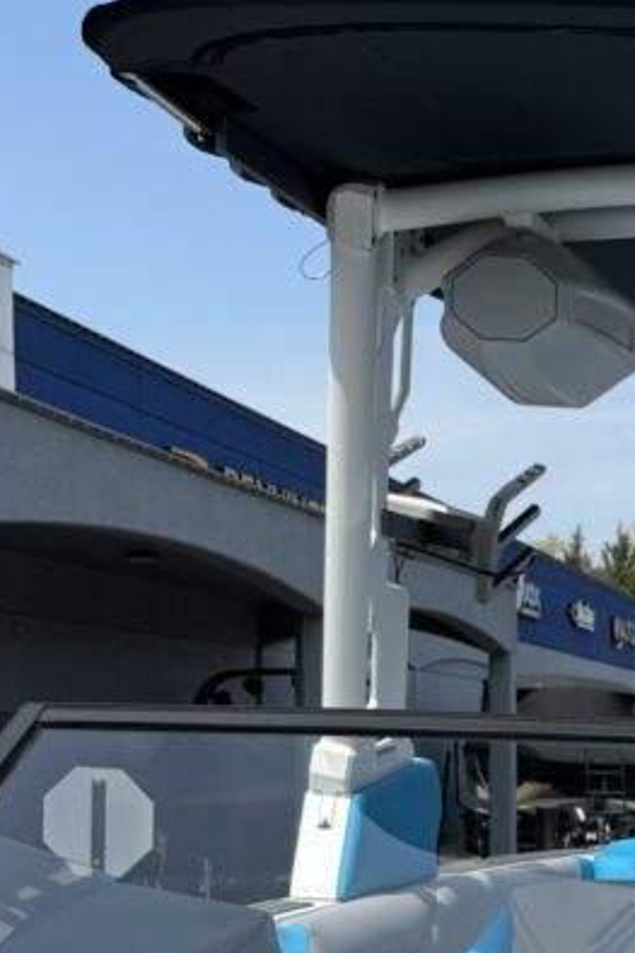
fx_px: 1933
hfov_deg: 16.7
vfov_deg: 26.4
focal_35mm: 73
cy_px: 924
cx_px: 994
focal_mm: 5.96
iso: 50
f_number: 1.6
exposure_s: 1/4255
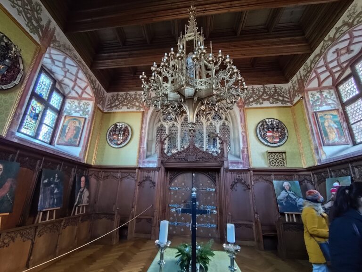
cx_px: 181
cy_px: 136
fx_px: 167
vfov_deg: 78.2
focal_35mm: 16
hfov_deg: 94.5
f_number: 2.2
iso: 400
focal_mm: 1.65
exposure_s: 1/20
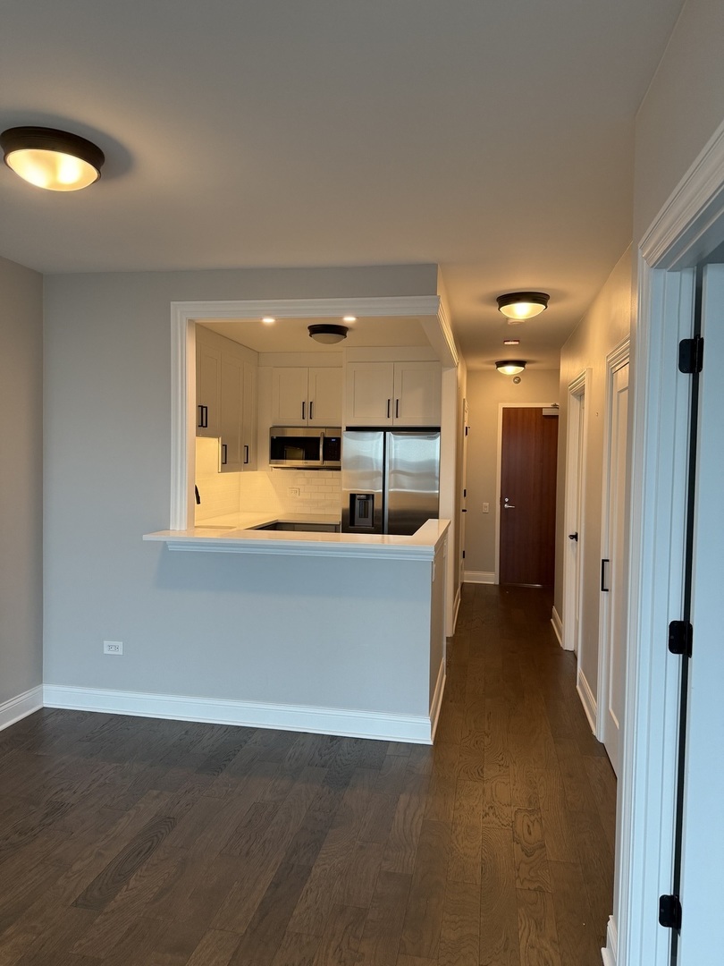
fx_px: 669
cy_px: 483
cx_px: 362
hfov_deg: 56.8
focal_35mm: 24
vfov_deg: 71.6
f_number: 1.78
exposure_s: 1/125
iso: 200
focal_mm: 6.76
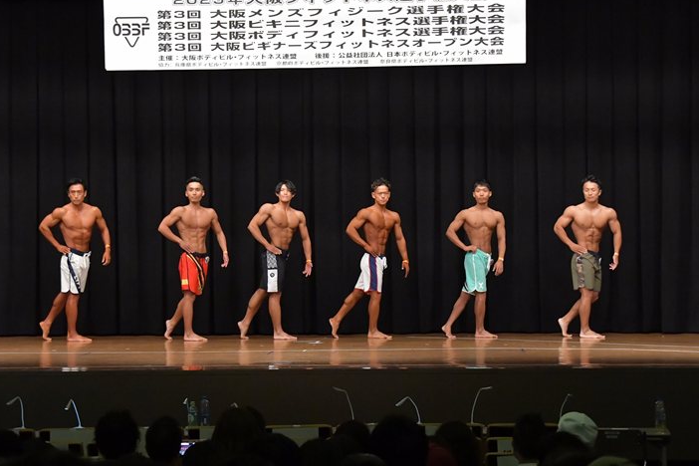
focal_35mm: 107
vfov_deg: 12.8
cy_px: 245
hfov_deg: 19.1
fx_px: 2077
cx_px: 342
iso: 6400
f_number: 5.6
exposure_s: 1/400
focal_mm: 65
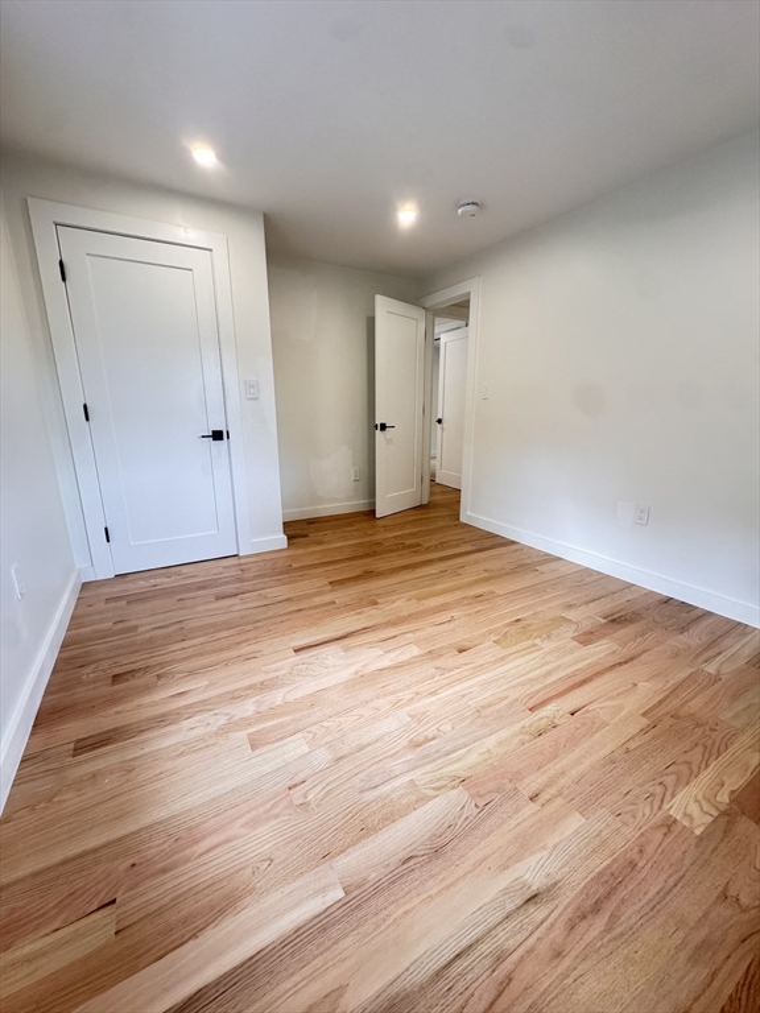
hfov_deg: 85.7
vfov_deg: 102.1
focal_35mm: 14
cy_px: 506
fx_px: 410
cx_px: 380
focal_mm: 2.22
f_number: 2.2
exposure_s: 1/120
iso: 250
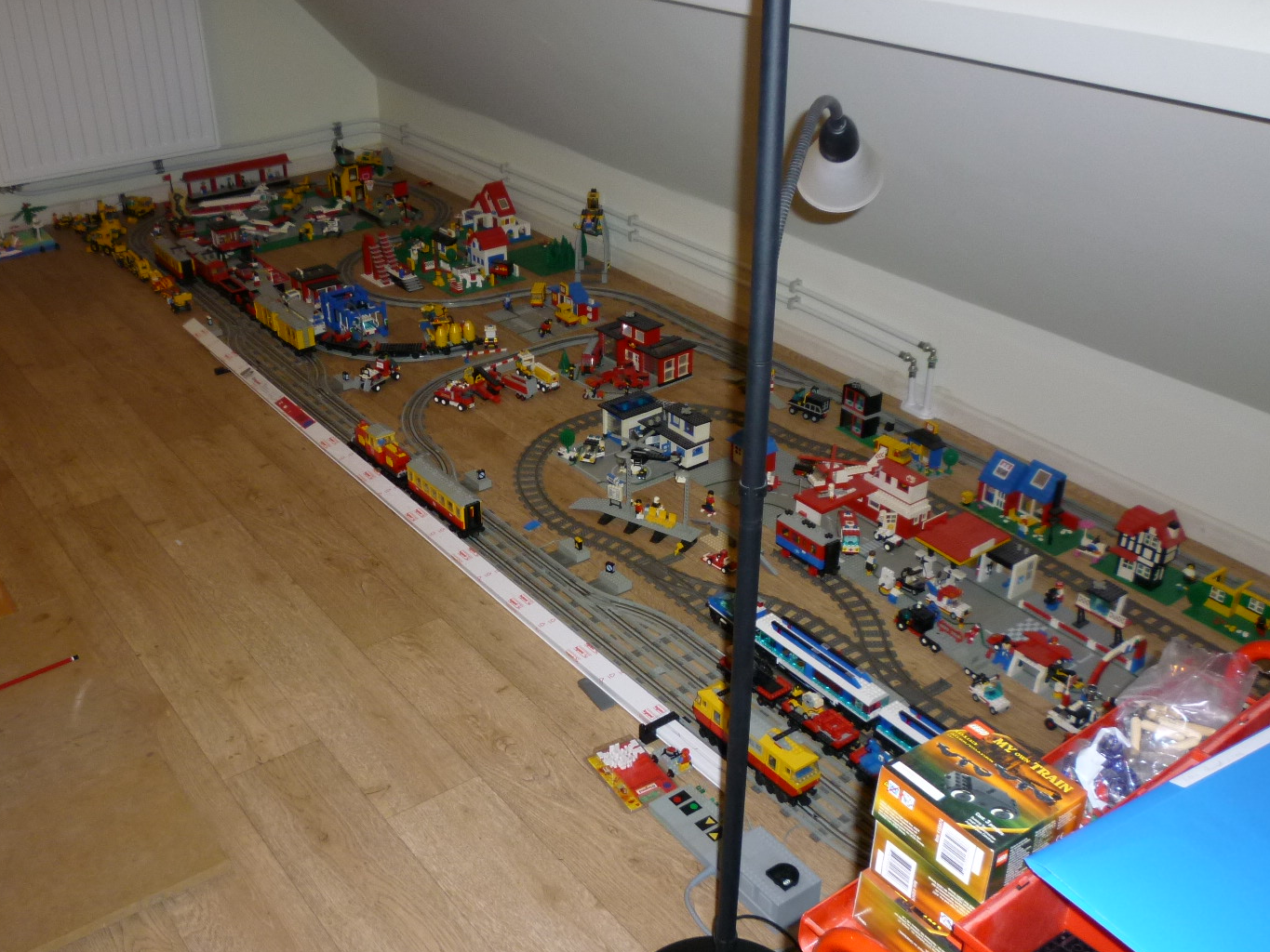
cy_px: 481
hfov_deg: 53.9
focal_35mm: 34
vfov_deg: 41.8
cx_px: 596
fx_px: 1248
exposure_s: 1/30
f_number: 3.3
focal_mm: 5.2
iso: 200
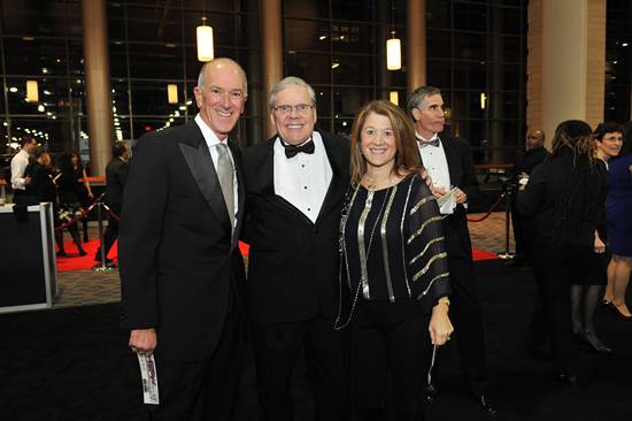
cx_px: 316
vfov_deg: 44.9
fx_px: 509
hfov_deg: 63.7
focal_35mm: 29
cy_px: 210
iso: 1250
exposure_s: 1/125
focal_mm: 29
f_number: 5.6
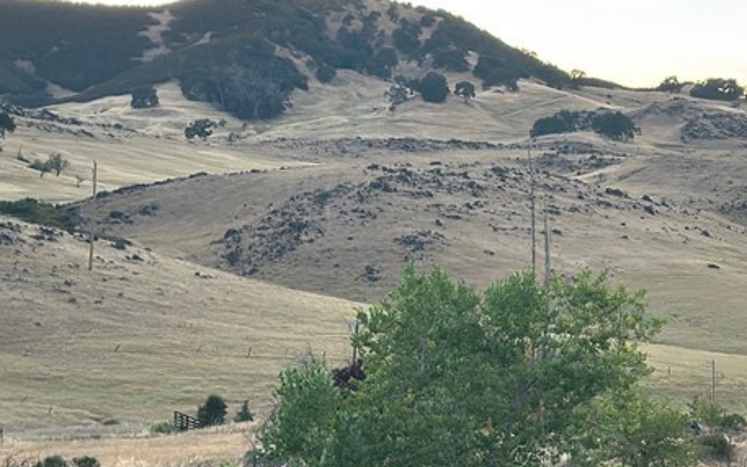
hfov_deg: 17.8
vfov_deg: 11.5
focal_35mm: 114
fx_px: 2322
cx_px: 762
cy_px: 376
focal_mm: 6.86
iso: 80
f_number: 1.78
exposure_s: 1/121
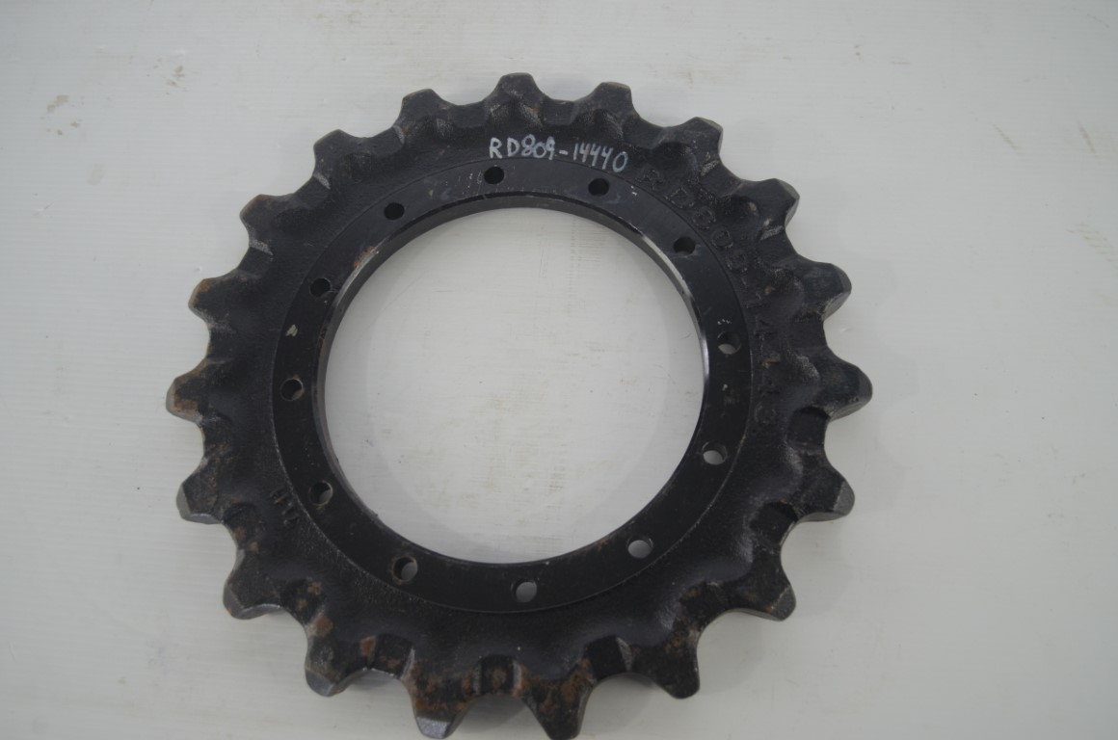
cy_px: 370
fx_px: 930
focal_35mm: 30
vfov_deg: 43.4
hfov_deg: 62.0
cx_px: 559
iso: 450
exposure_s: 1/60
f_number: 4
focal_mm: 20
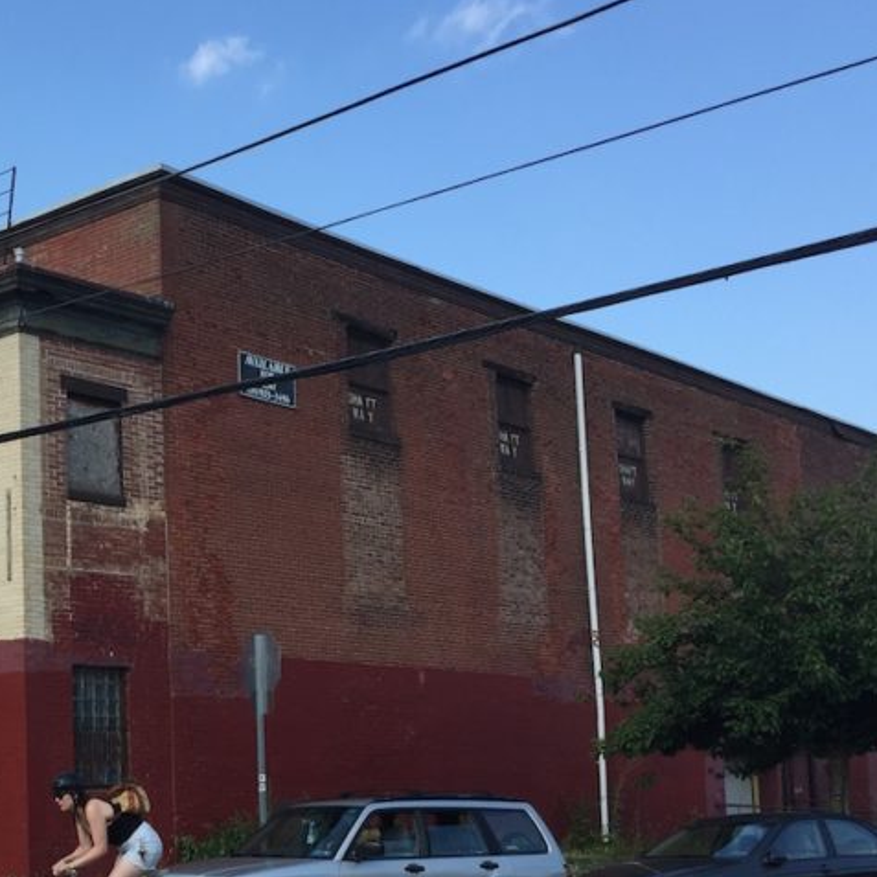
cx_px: 46
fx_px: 1576
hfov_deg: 29.5
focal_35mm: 55
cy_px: 614
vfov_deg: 30.8
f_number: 2.2
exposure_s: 1/989
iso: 32
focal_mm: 4.15
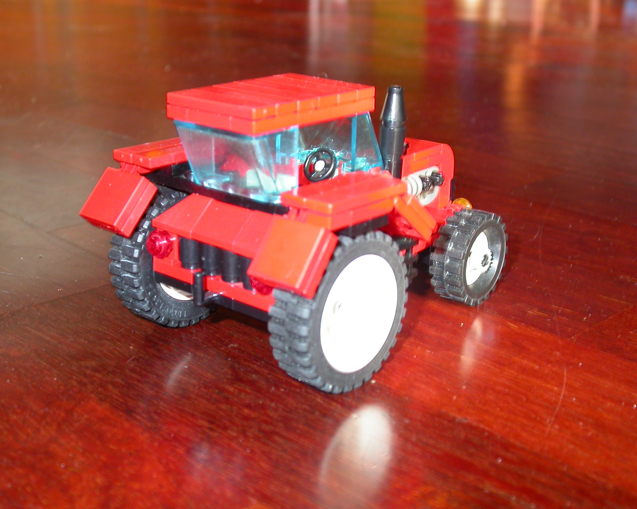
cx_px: 331
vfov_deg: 29.1
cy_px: 255
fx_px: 980
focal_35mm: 52
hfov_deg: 36.0
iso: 100
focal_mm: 10.2
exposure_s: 1/30
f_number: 2.8
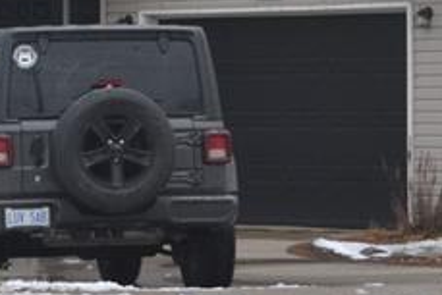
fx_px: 3784
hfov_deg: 6.7
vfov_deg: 4.5
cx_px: 141
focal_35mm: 308
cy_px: -10
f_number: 5.6
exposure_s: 1/125
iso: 280
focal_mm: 46
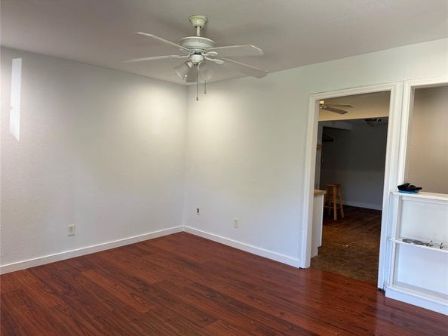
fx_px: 310
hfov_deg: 71.6
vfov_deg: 56.8
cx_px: 224
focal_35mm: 24
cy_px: 168
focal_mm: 6.76
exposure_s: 1/120
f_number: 1.78
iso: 160
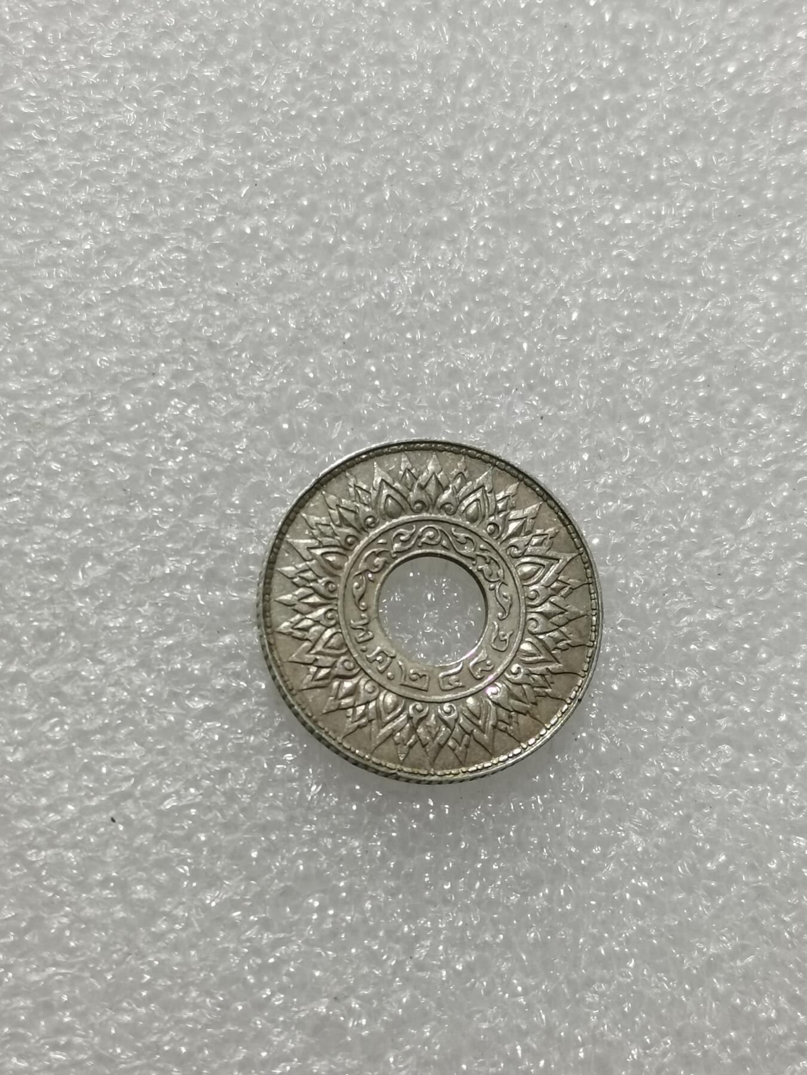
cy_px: 538
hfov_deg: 20.2
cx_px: 404
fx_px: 2269
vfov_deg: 26.7
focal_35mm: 73
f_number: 1.8
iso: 80
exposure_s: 1/100
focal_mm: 5.58
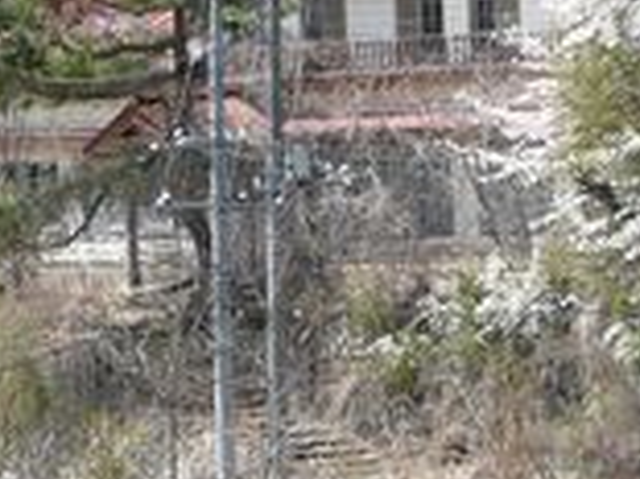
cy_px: 343
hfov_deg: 3.7
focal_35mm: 539
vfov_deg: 2.8
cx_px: 347
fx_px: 9958
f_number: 5
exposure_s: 1/200
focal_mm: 18
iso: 100
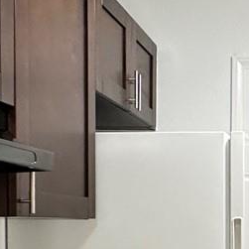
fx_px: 643
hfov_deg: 20.4
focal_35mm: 79
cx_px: 306
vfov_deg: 21.2
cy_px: 243
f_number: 2.2
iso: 160
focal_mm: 2.22
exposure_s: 1/60
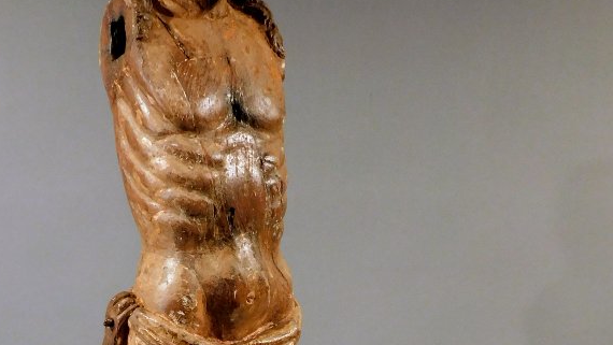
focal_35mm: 55
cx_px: 220
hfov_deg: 37.5
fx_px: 894
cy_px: 362
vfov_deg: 21.0
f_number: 3.3
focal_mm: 4.3
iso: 280
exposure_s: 1/30
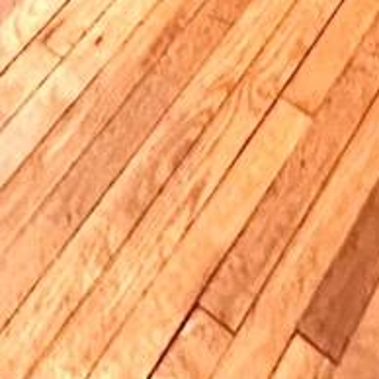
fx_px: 1214
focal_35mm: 98
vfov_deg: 11.5
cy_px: -723
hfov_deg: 17.7
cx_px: 172
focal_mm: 2.22
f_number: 2.2
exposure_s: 1/60
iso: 640
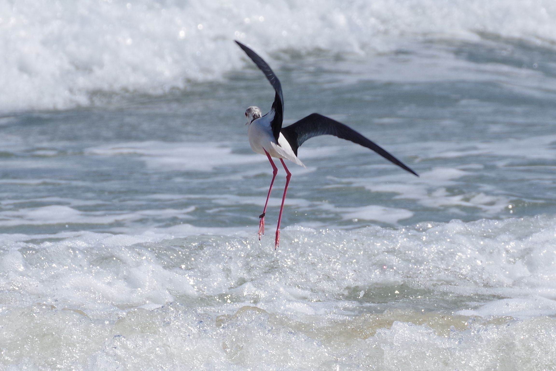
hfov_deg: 4.6
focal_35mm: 450
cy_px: 186
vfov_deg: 3.1
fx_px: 6949
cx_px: 278
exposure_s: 1/1000
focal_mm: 300
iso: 200
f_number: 9
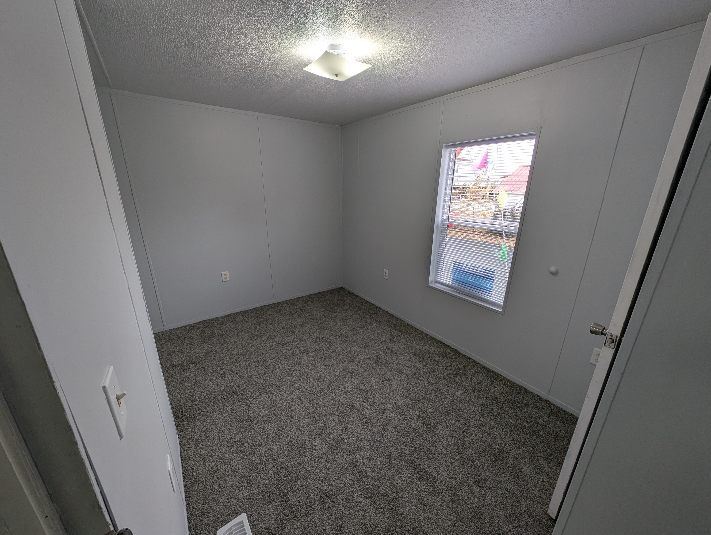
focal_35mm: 12
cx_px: 356
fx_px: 247
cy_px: 268
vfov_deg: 94.6
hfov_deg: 110.5
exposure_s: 1/120
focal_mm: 2.23
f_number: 1.95
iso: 50
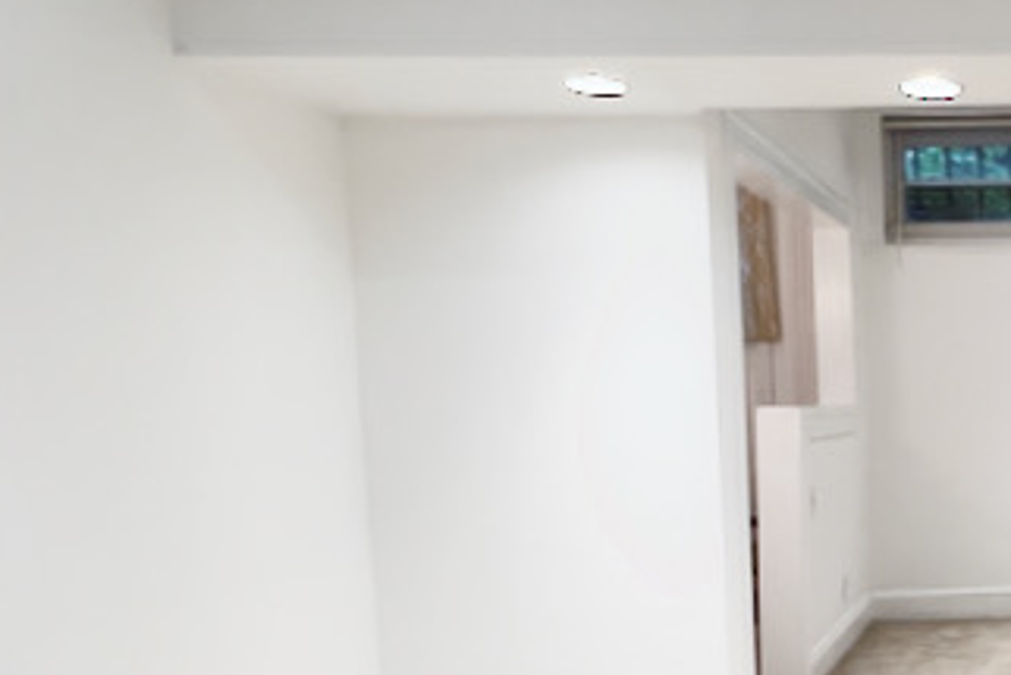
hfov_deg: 39.8
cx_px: 1049
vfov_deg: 31.2
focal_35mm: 42
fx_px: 1180
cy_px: 531
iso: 160
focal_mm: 1.57
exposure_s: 1/120
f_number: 1.8
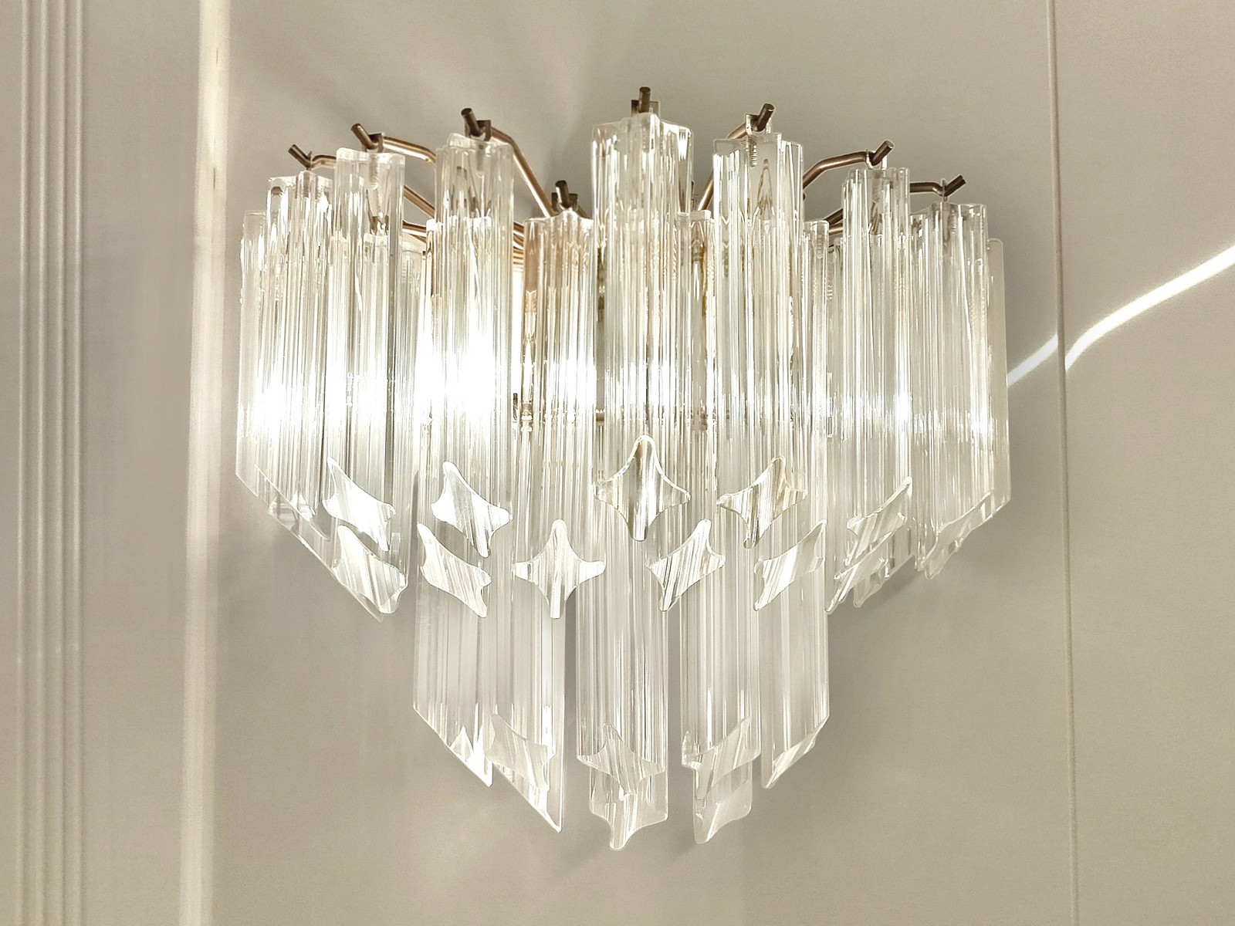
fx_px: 856
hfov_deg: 71.6
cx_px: 618
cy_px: 463
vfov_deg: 56.8
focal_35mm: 24
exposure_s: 1/50
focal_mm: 5.31
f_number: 1.7
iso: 80
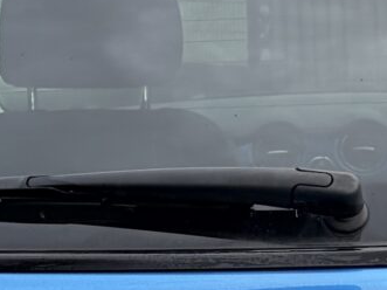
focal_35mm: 201
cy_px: 395
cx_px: 278
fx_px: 2246
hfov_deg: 9.8
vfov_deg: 7.3
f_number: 1.6
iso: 40
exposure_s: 1/280
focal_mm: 5.96
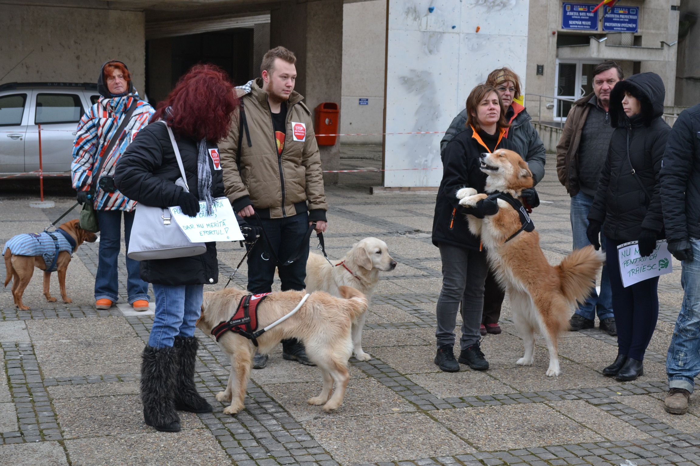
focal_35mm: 52
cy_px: 233
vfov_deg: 25.8
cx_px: 350
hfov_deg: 37.9
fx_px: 1021
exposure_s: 1/125
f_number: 5.6
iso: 280
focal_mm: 35
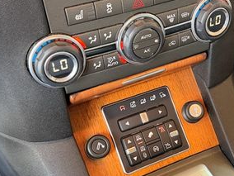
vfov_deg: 26.8
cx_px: 162
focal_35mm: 54
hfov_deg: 35.1
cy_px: 126
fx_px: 365
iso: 320
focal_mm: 6.76
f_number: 1.78
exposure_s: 1/50
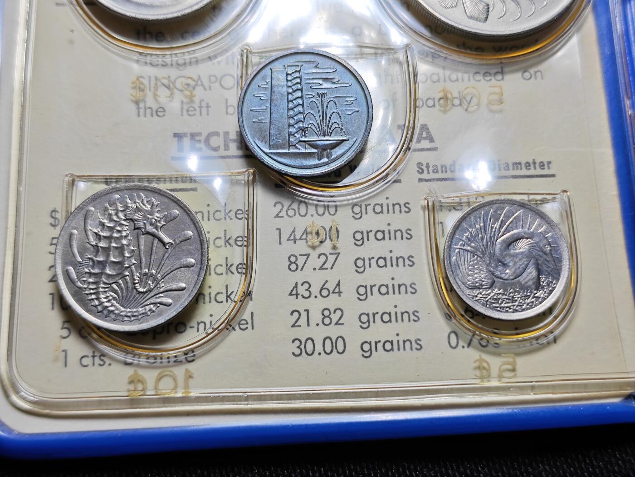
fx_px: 899
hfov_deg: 38.9
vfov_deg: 29.7
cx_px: 318
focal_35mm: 49
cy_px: 238
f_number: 1.6
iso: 50
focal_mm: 5.84
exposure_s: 1/100
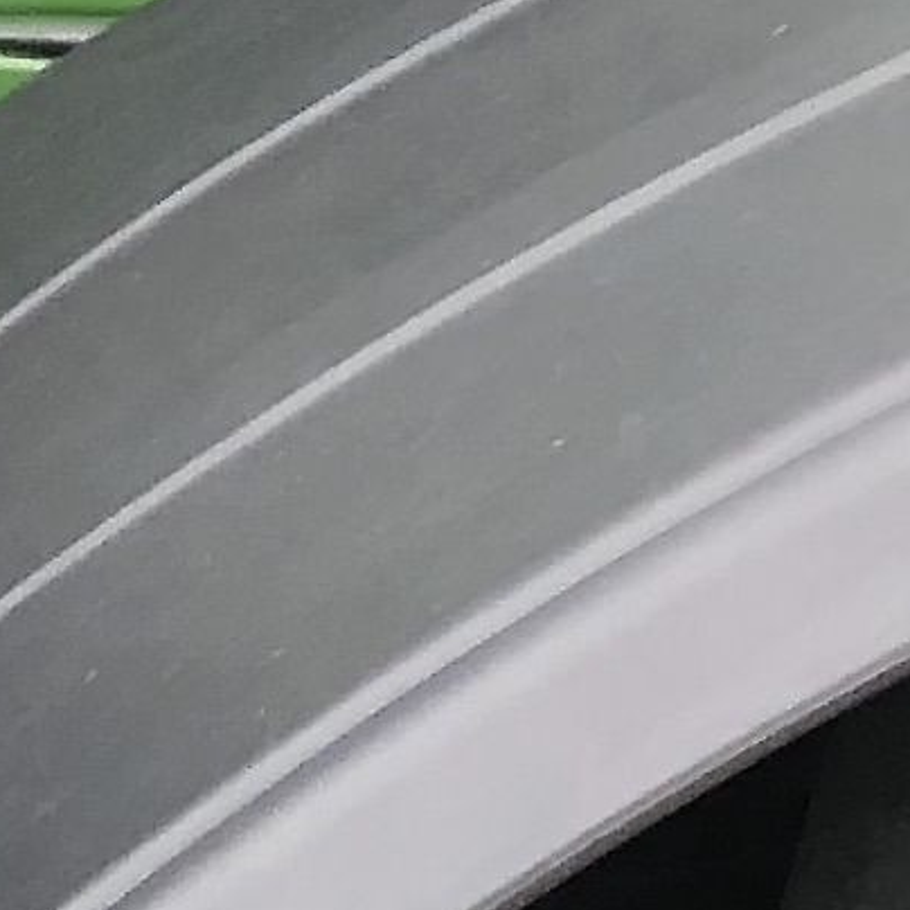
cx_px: -2946
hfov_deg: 5.8
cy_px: 1124
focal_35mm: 247
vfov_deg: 7.0
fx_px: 7346
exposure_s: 1/120
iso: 25
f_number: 1.8
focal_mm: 3.99
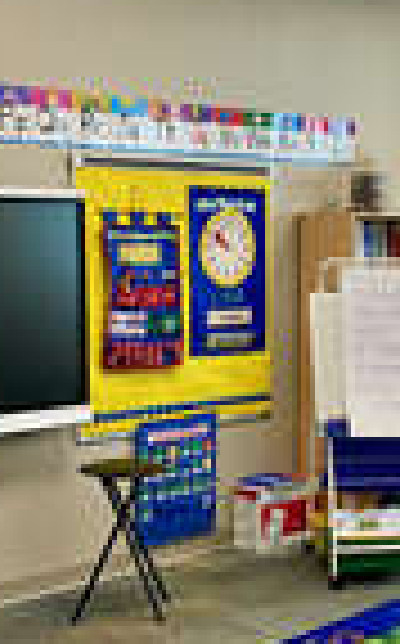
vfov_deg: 26.7
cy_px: 428
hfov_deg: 16.7
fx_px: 1347
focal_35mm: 77
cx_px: 364
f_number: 1.8
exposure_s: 1/60
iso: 80
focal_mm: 4.25
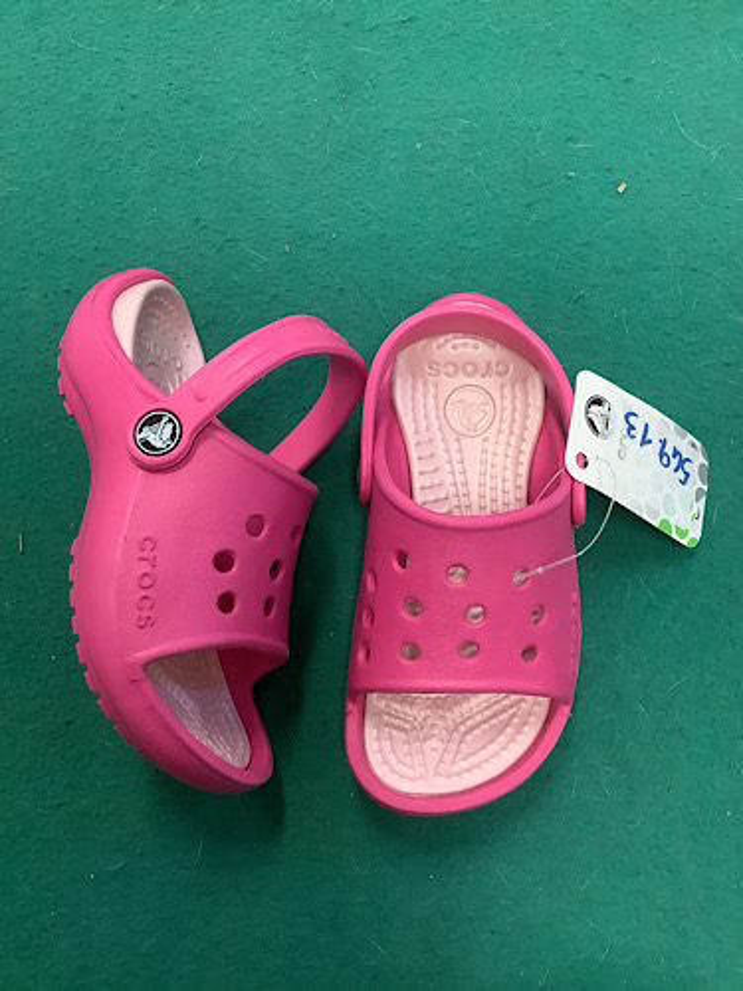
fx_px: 887
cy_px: 496
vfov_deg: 58.4
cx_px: 372
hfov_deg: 45.4
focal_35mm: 31
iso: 125
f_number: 2.4
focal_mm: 3.3
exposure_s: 1/50
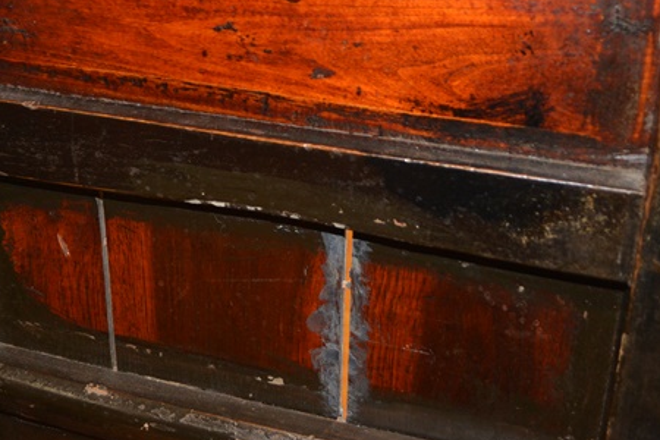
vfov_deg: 24.3
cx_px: 238
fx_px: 990
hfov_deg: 36.6
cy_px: 44
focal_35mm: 54
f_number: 3.5
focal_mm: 18
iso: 1100
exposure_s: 1/60
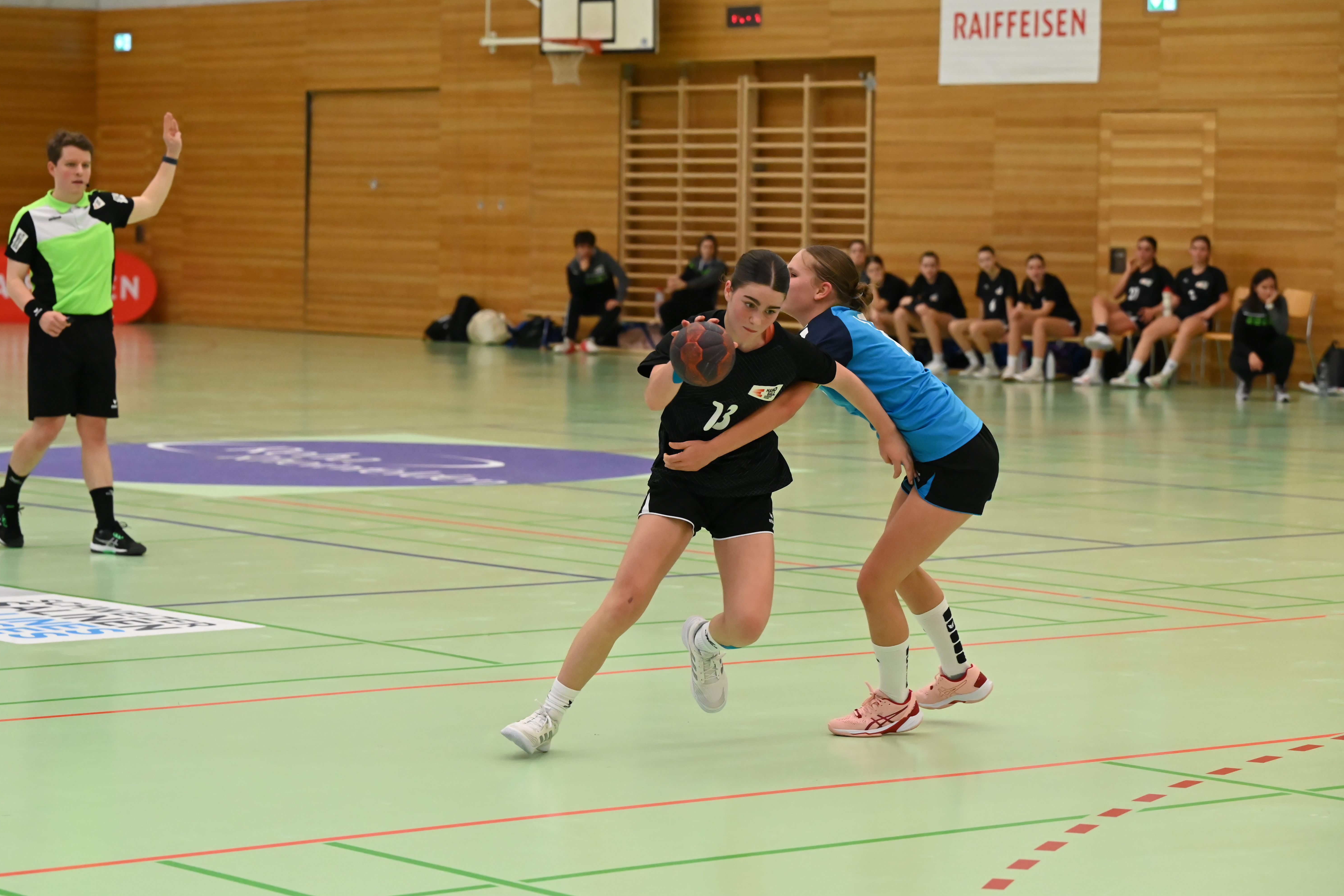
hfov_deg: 19.3
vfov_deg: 12.9
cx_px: 676
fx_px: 3957
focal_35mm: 106
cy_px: 448
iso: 8000
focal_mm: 105
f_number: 5
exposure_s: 1/1250
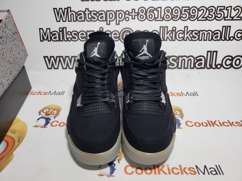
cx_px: 121
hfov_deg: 67.3
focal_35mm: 26
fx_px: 182
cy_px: 90
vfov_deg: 53.1
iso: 50
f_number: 1.5
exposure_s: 1/348
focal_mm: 4.3
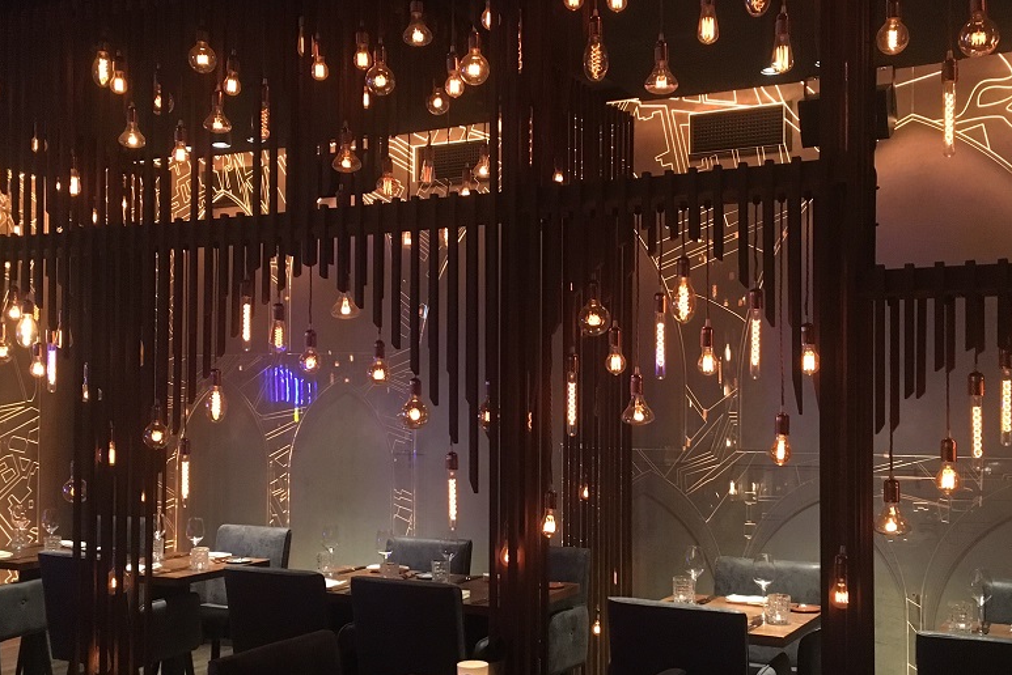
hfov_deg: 49.5
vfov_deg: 34.2
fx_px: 1097
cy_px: 383
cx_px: 558
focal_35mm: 39
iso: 320
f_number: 2.2
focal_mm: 4.15
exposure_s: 1/17
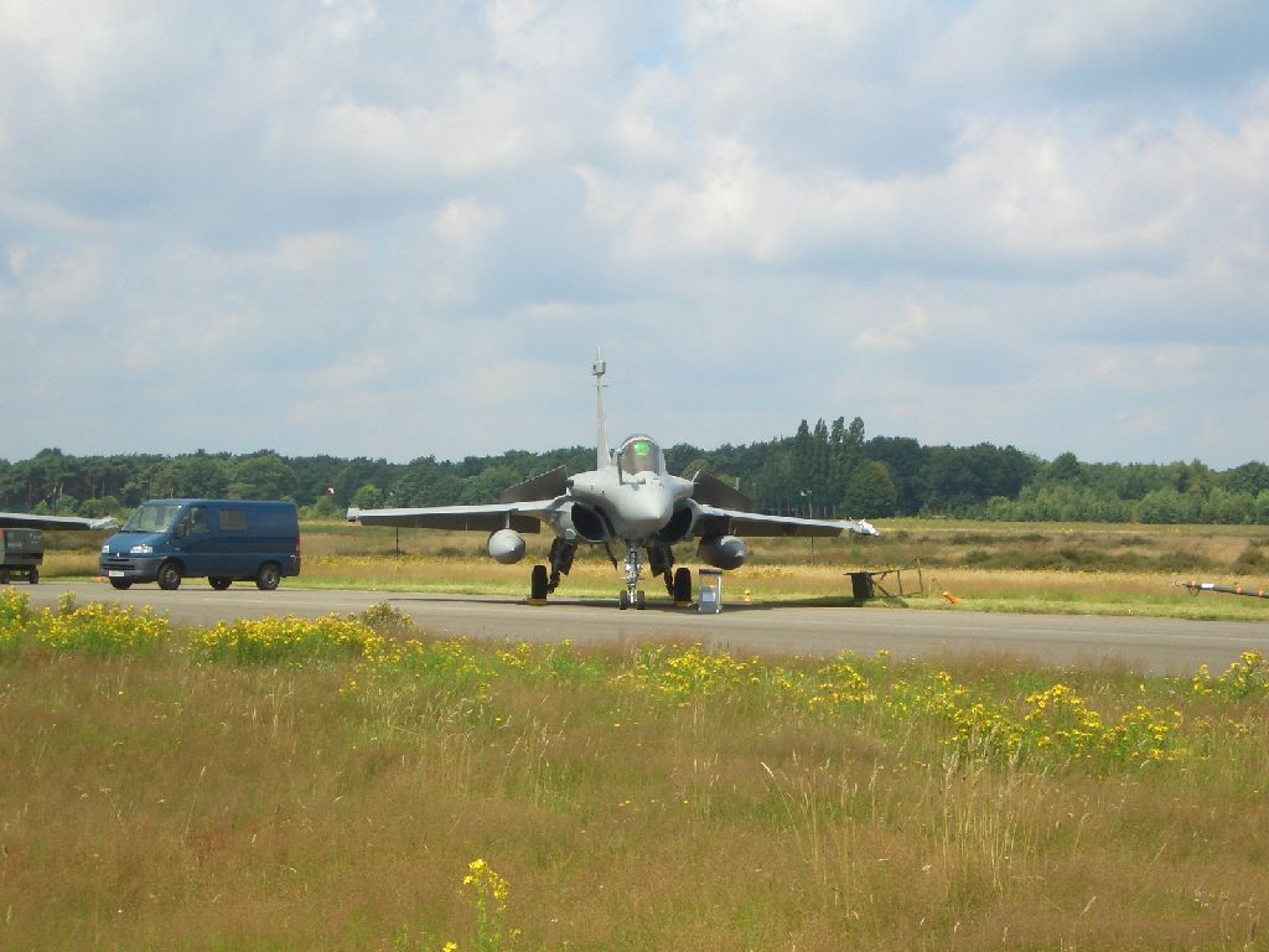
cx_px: 634
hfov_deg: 26.3
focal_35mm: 74
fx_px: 2713
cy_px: 476
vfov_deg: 19.9
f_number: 6.2
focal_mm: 12.2
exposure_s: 1/200
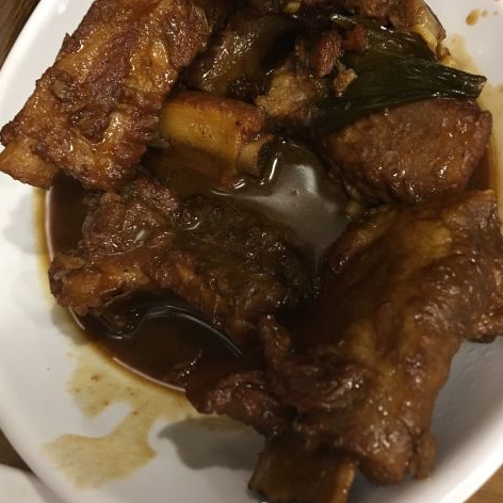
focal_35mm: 38
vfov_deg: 43.7
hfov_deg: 43.8
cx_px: 233
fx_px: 625
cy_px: 210
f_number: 2.2
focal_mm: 4.15
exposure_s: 1/8
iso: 100
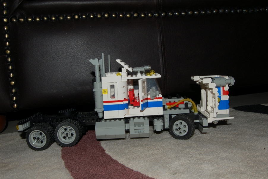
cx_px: 134
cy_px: 90
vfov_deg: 34.2
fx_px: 290
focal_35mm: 39
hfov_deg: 49.6
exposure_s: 1/60
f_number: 16
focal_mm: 26
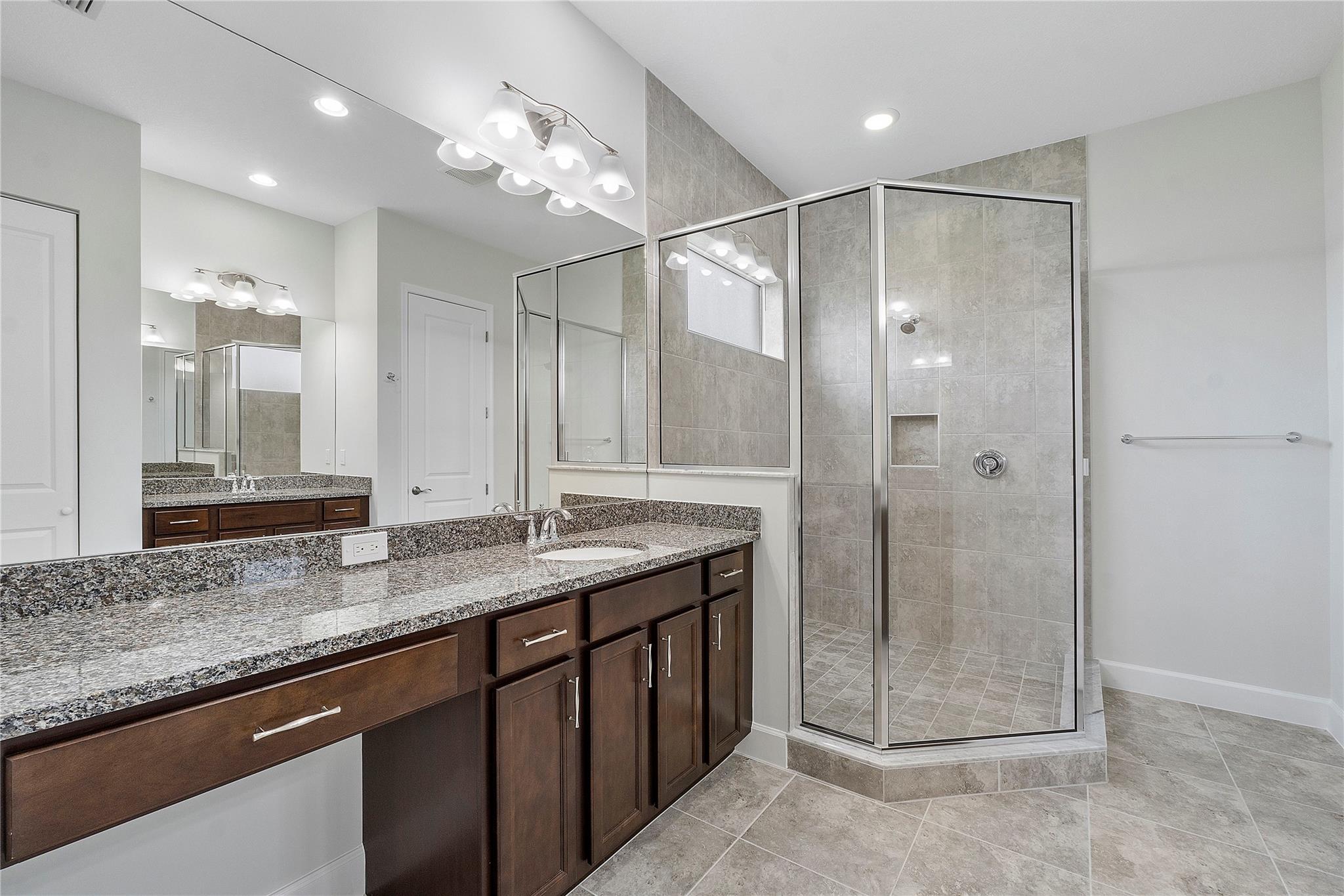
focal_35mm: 15
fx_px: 560
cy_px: 448
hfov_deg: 100.4
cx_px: 672
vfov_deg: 77.3
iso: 160
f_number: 11
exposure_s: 1/10
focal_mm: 10
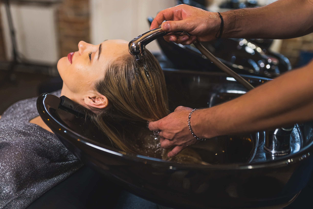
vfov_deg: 37.9
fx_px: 304
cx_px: 156
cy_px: 104
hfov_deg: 54.4
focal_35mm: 35
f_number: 1.8
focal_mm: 35
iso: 1250
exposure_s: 1/500
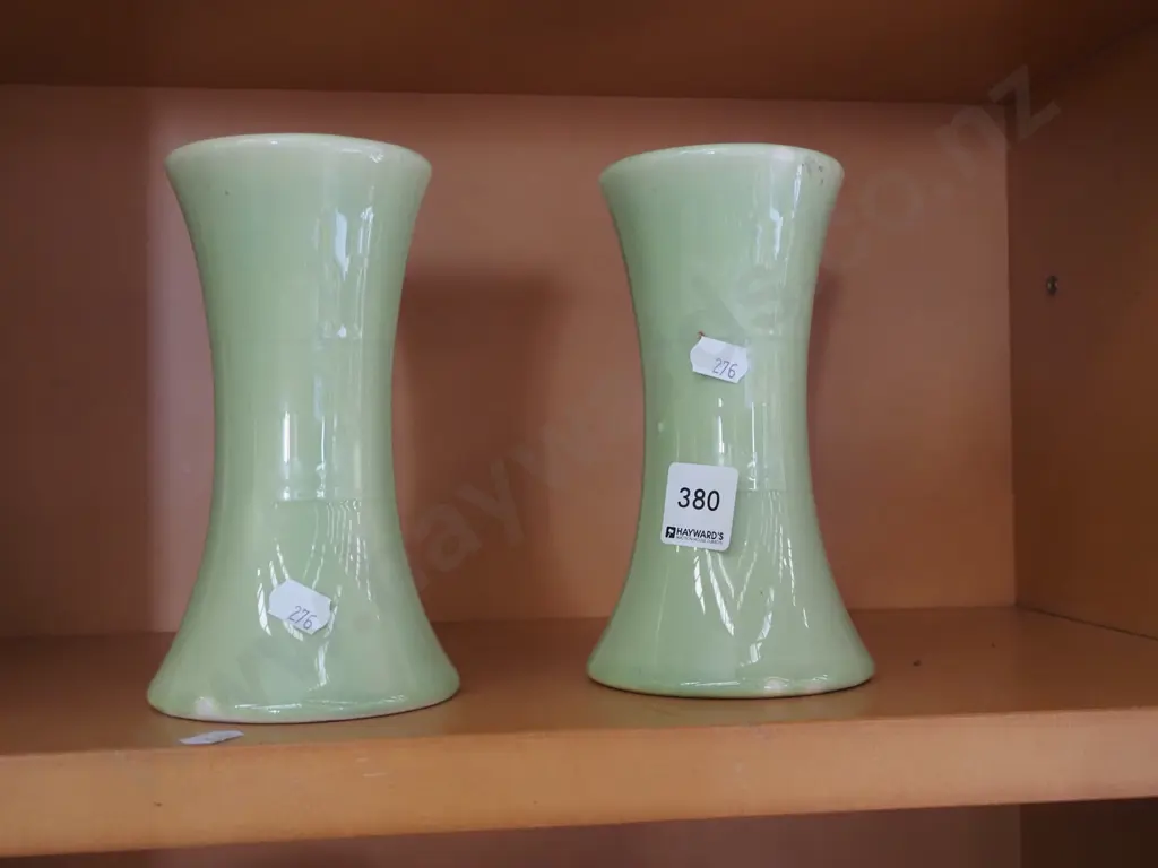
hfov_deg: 46.8
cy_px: 434
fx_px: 1338
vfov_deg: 36.0
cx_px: 579
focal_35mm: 40
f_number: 5.6
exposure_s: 1/125
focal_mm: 20
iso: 3200
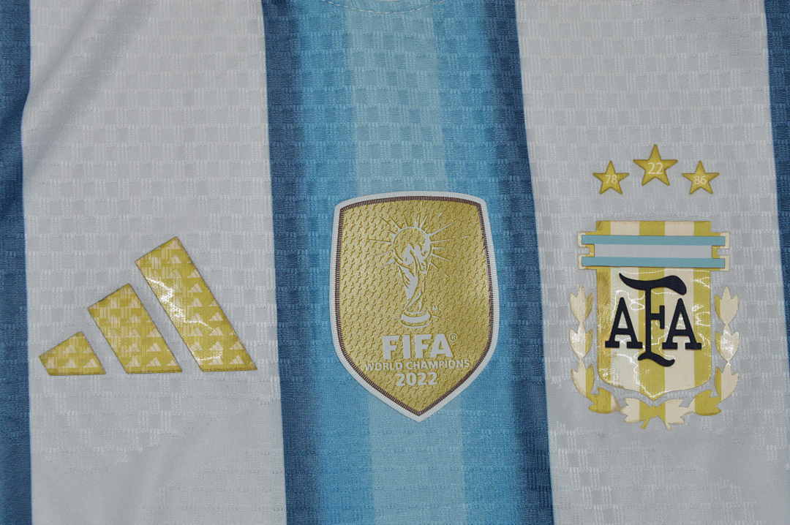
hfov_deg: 26.0
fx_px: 1710
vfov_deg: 17.5
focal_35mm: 78
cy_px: 262
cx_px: 395
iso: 400
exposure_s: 1/200
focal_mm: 52
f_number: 13
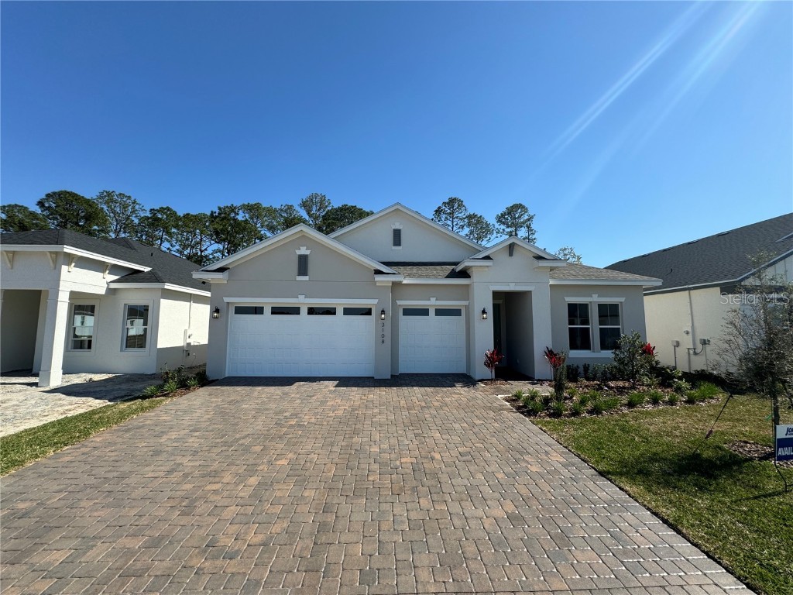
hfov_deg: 102.1
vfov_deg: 85.7
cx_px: 396
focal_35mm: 14
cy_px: 298
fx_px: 321
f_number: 2.2
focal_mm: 2.22
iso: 40
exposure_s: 1/1600
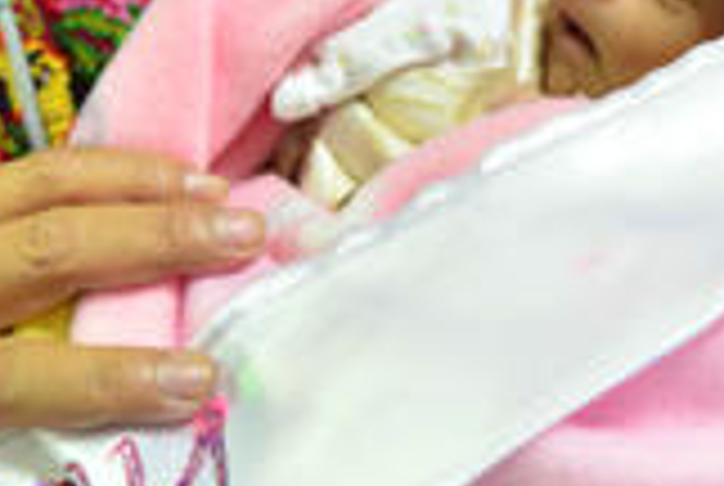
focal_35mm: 62
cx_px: 634
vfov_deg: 21.0
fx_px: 1249
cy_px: -45
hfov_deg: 31.0
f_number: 2.8
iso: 2000
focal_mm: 20
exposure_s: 1/80
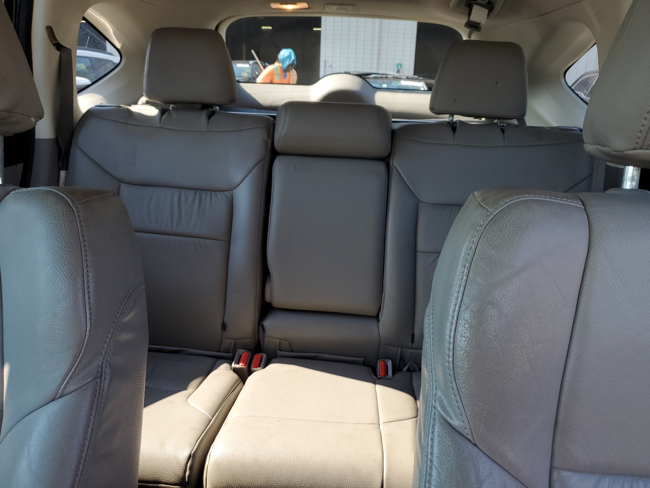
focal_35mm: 26
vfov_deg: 53.1
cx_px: 325
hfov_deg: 67.3
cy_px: 244
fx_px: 488
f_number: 1.5
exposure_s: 1/204
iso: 50
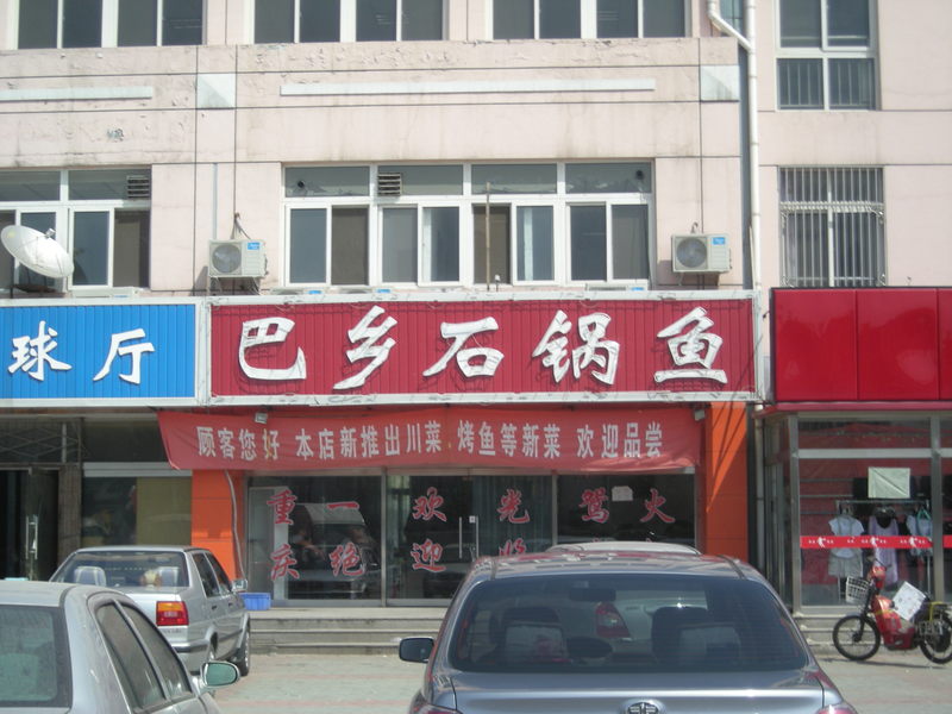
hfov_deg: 31.7
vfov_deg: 24.0
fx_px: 1678
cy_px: 357
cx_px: 476
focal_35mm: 61
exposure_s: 1/169
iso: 50
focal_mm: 9.9
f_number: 7
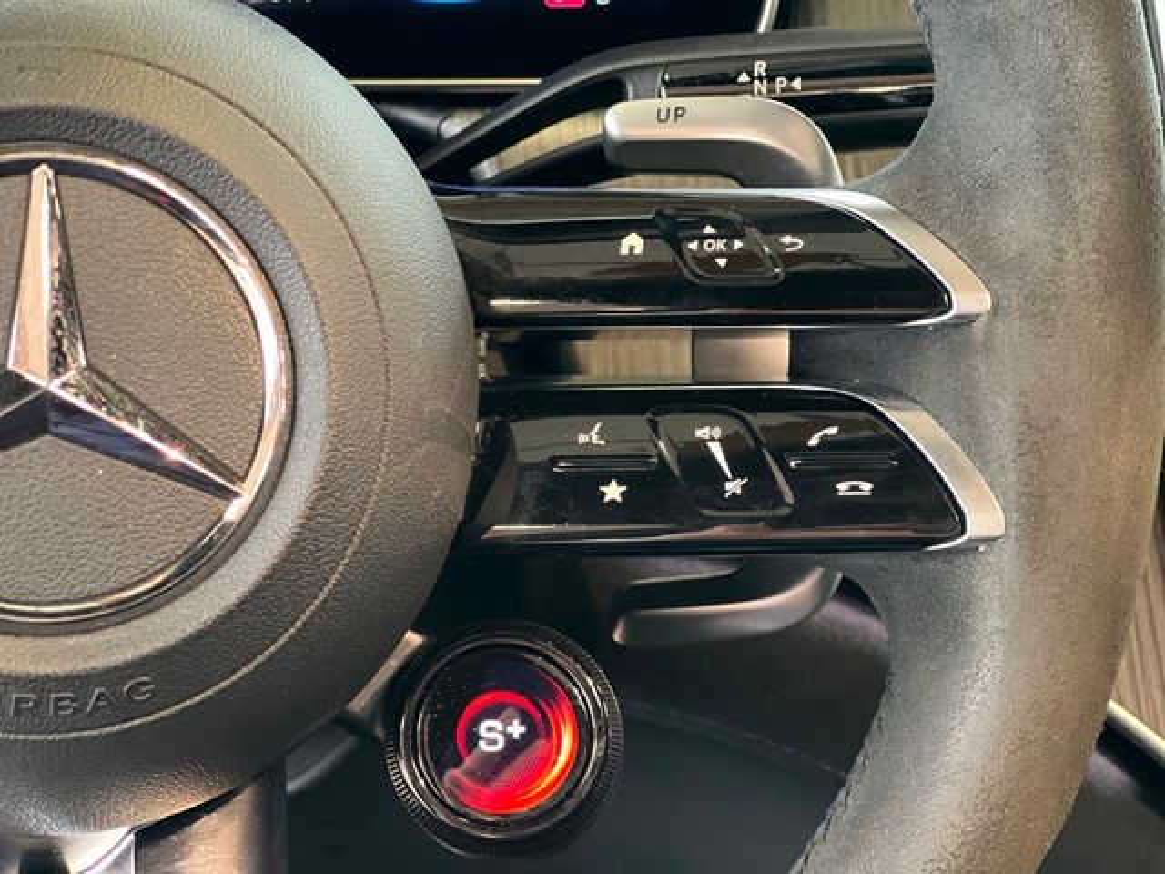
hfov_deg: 25.3
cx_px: 582
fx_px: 2591
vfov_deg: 19.1
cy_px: 437
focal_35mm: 77
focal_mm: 9
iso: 500
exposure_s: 1/15
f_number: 2.8
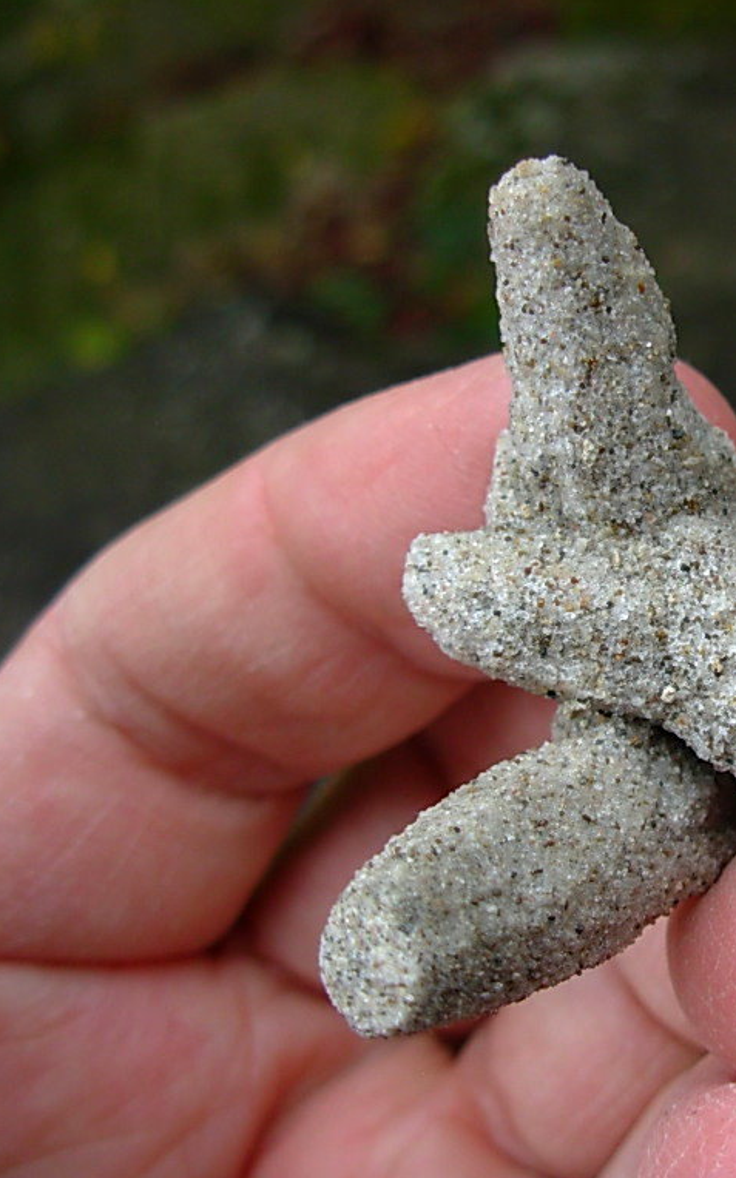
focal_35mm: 54
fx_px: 1734
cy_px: 587
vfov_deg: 37.5
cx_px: 782
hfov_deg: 22.7
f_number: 2.9
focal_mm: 6.3
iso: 50
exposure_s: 1/235
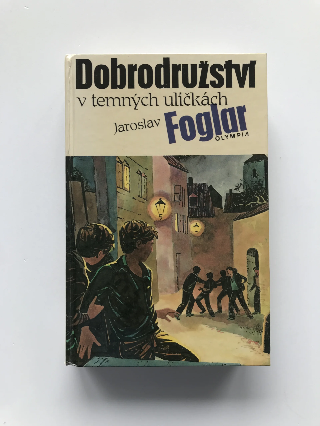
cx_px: 160
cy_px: 213
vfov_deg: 63.4
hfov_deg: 49.7
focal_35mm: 28
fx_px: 345
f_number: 1.8
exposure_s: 1/117
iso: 20
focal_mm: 3.99
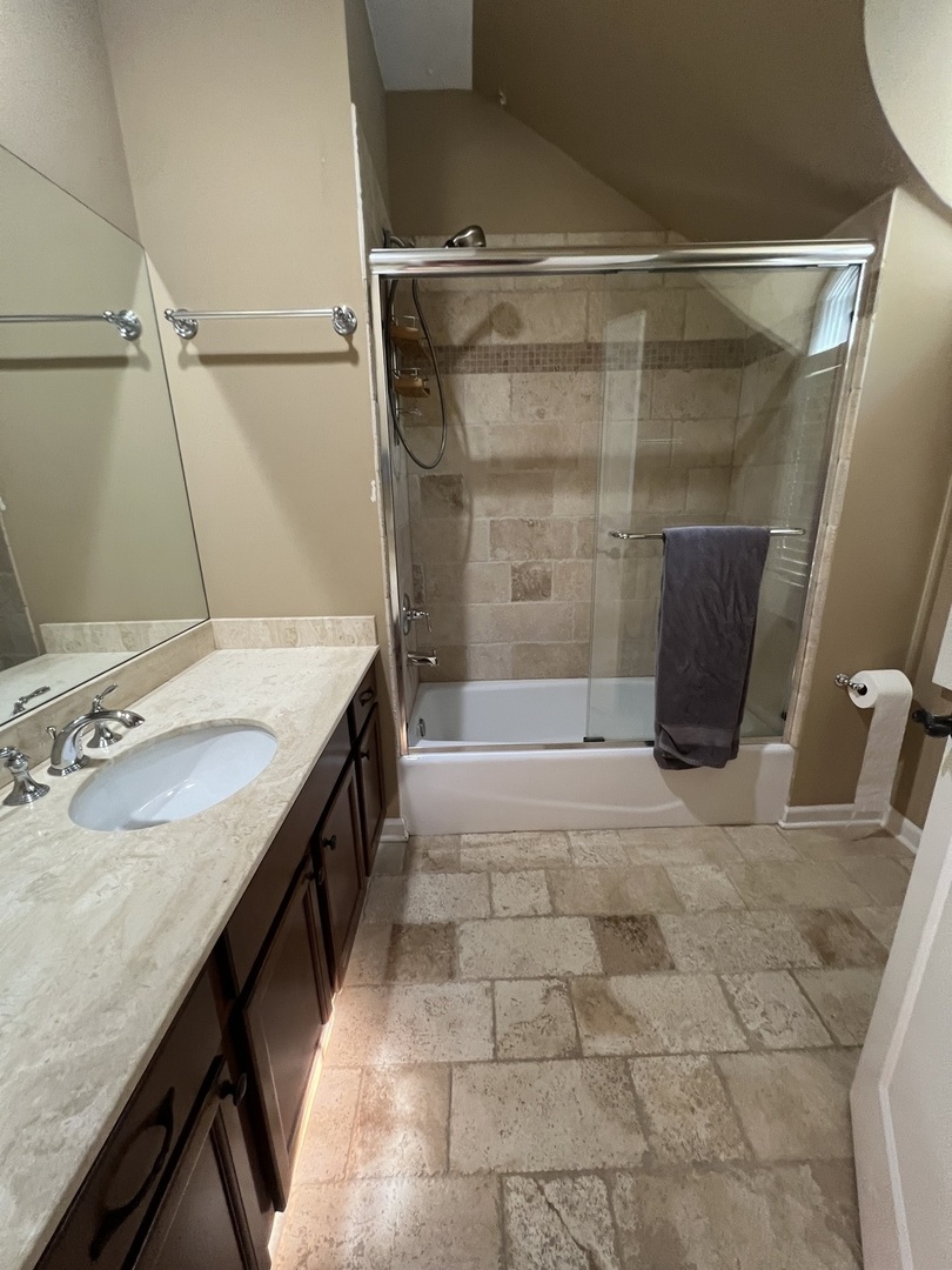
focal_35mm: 13
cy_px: 635
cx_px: 476
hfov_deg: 89.9
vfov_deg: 106.2
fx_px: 477
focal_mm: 1.57
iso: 320
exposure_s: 1/60
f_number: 1.8
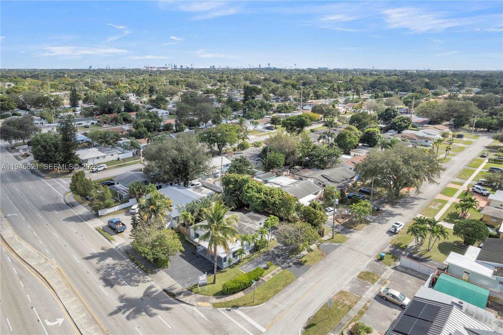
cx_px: 252
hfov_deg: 78.6
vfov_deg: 57.2
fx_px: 307
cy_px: 168
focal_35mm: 22
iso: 100
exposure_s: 1/2500
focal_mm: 8.38
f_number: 2.8
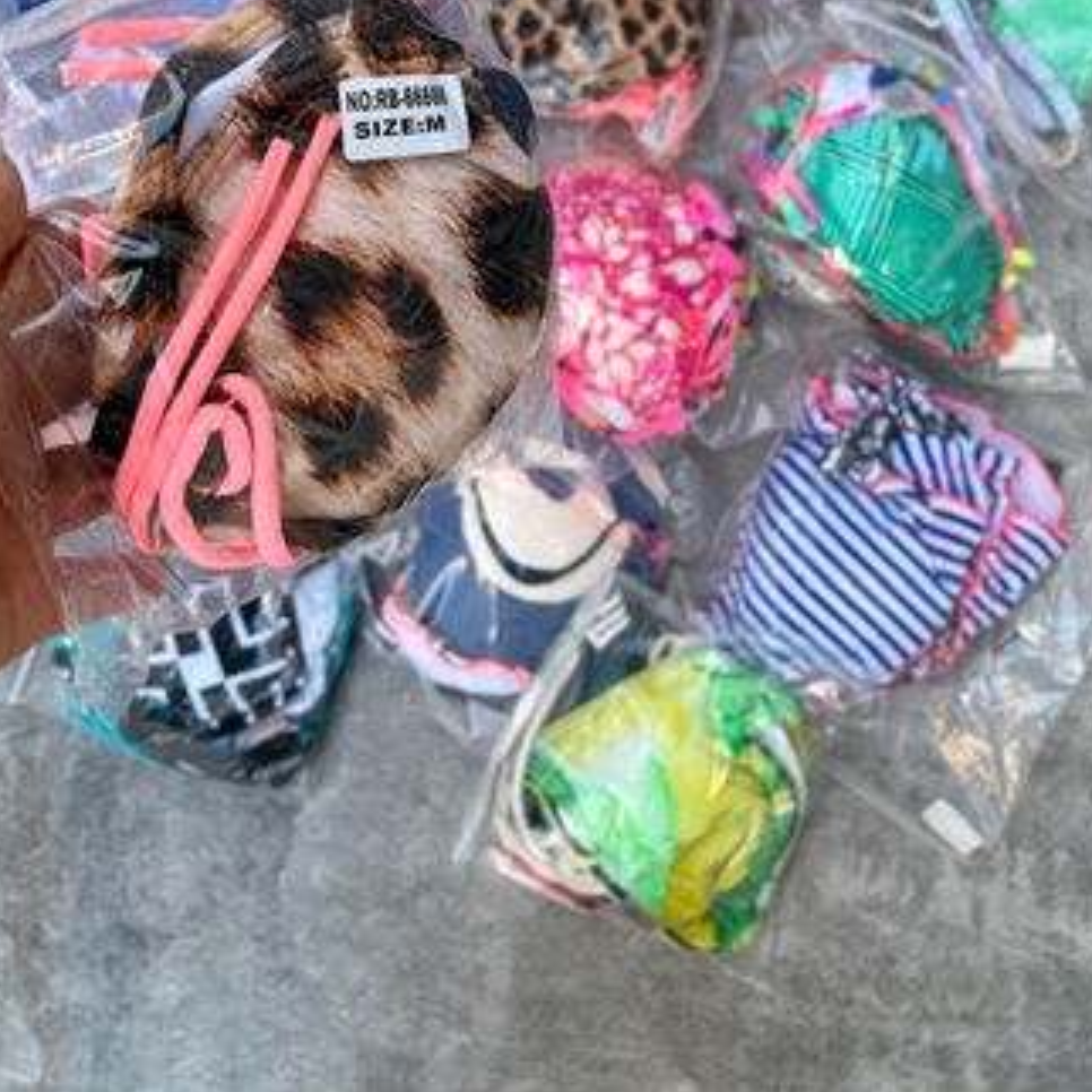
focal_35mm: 38
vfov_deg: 41.7
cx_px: 543
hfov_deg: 43.9
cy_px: 195
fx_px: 1356
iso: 40
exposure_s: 1/121
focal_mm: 5.96
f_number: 1.6
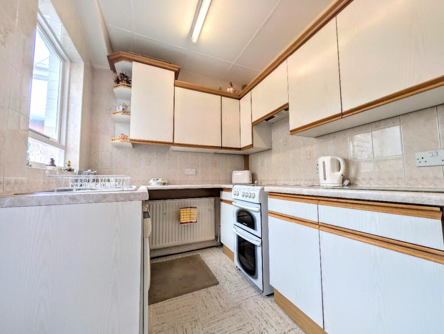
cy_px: 167
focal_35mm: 12
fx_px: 154
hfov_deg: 110.5
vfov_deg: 94.6
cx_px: 222
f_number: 1.7
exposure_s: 1/152
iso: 54
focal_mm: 2.02
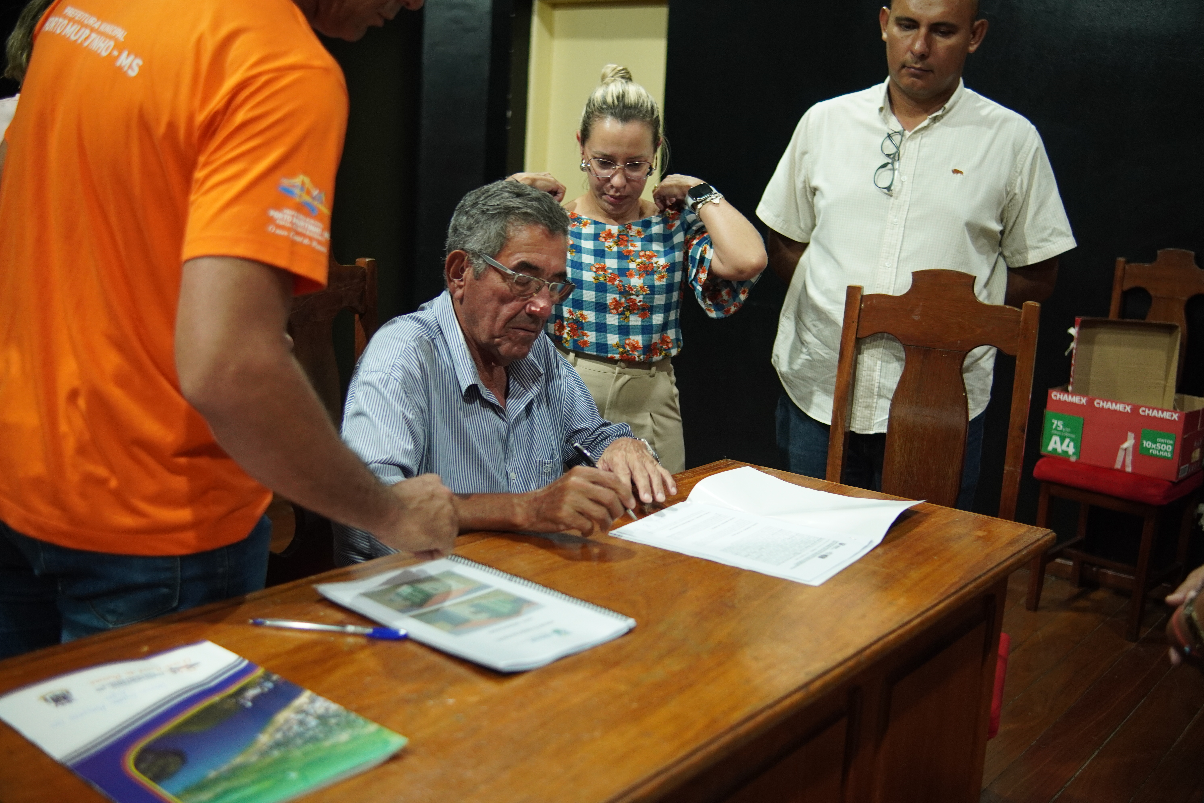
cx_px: 602
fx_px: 1154
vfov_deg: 38.4
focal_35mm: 34
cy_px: 402
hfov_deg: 55.1
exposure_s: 1/160
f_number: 1.6
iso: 800
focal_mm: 23
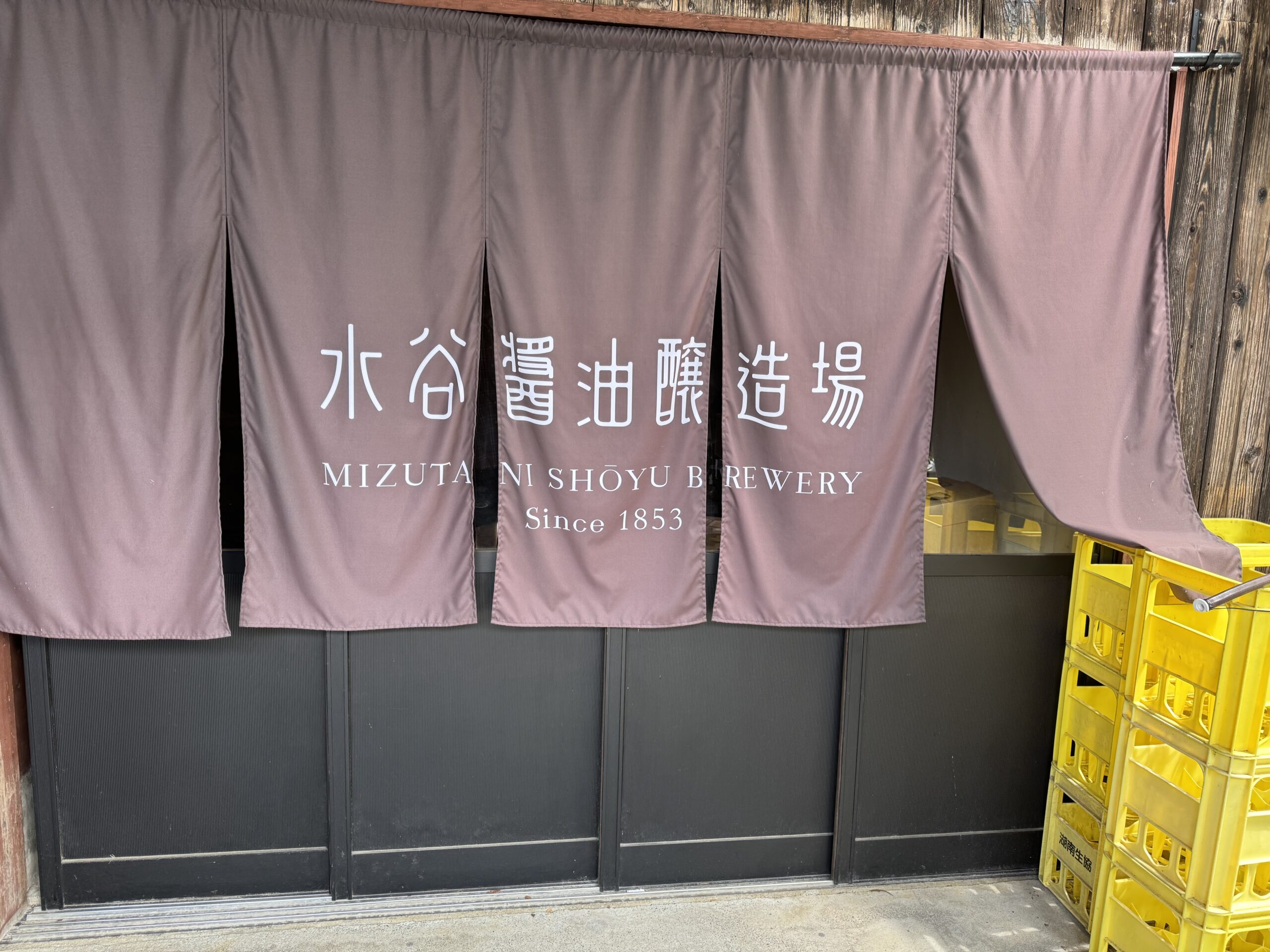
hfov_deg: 71.6
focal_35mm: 24
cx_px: 635
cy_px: 476
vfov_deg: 56.8
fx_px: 881
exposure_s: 1/121
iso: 100
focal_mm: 6.76
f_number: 1.78
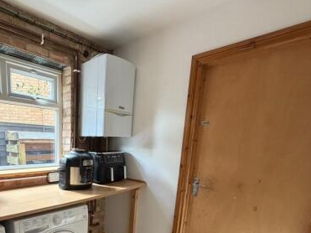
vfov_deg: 57.3
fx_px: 198
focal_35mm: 22
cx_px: 85
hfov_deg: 72.1
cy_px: 181
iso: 320
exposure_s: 1/77
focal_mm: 2.22
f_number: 2.2
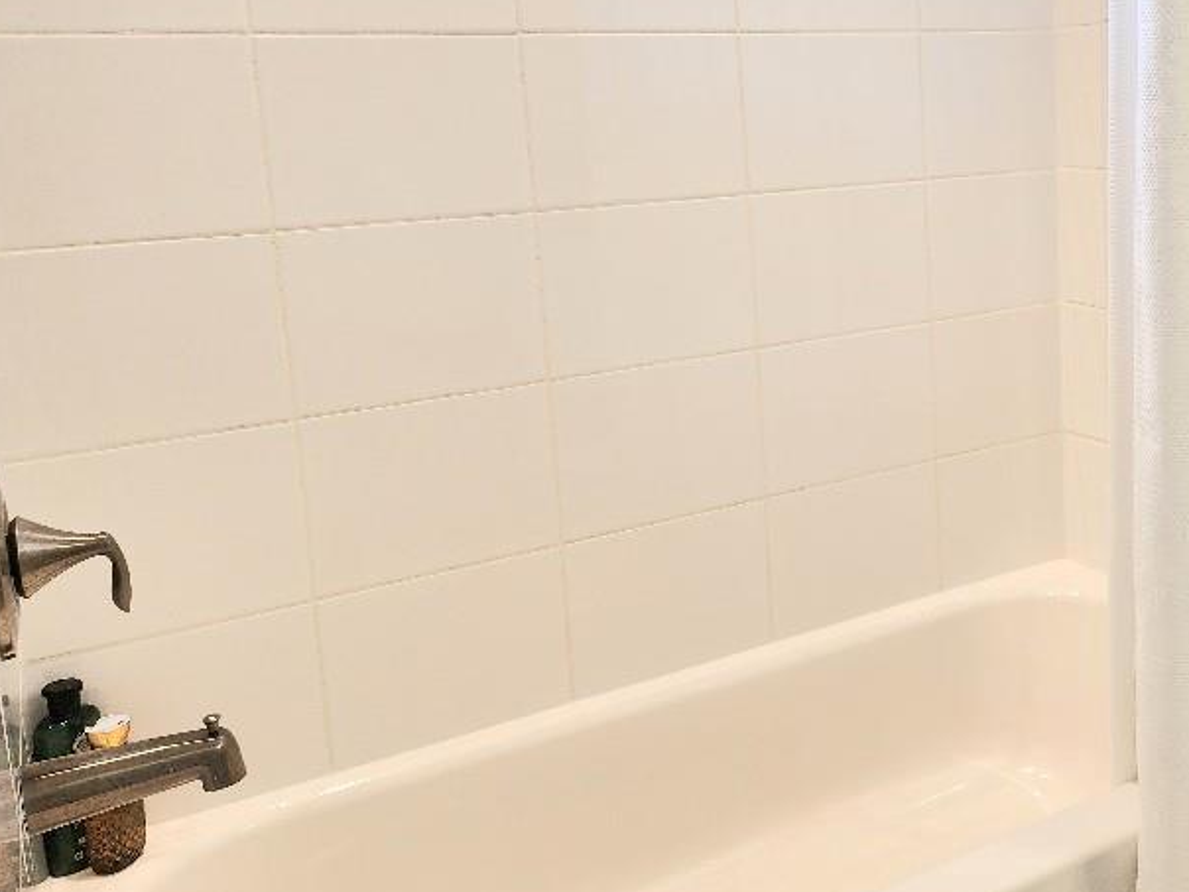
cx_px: 984
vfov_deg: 36.4
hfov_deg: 45.0
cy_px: 291
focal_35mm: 39
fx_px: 1340
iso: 80
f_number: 1.8
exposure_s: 1/120
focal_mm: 6.4
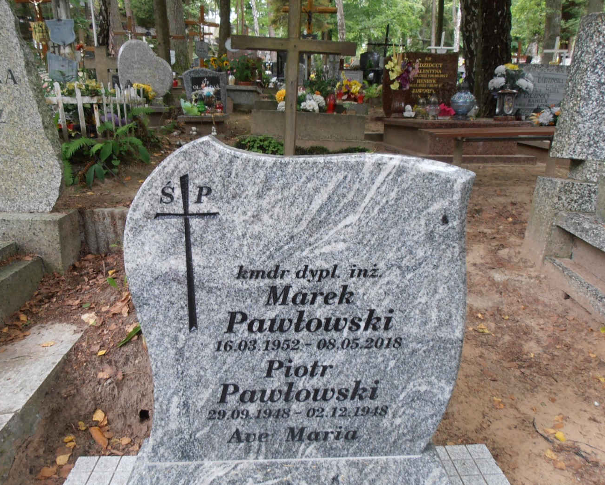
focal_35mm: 26
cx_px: 294
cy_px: 249
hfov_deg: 66.0
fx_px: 466
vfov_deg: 54.9
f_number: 3
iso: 80
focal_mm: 4.2
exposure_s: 1/40
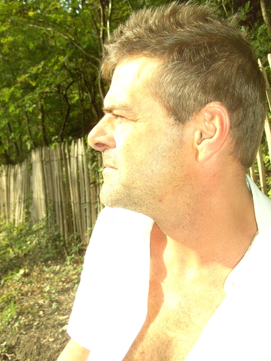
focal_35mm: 37
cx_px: 136
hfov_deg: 38.7
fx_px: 386
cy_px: 180
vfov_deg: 50.1
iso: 400
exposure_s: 1/500
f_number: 3.5
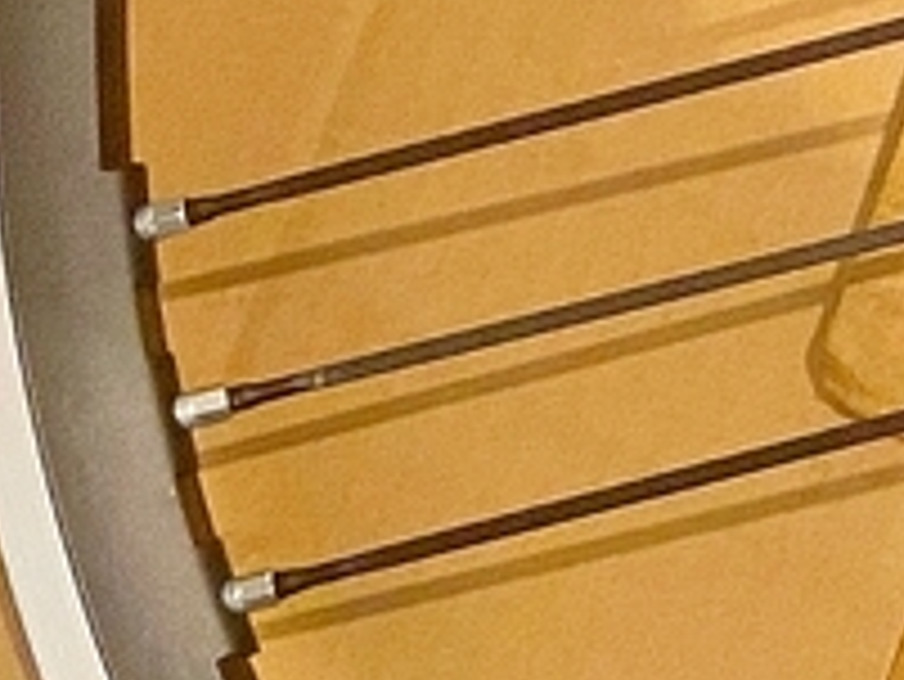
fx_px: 4050
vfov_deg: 9.5
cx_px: 1911
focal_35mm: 155
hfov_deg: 11.3
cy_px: 14
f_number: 1.8
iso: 400
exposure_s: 1/33
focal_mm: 4.25
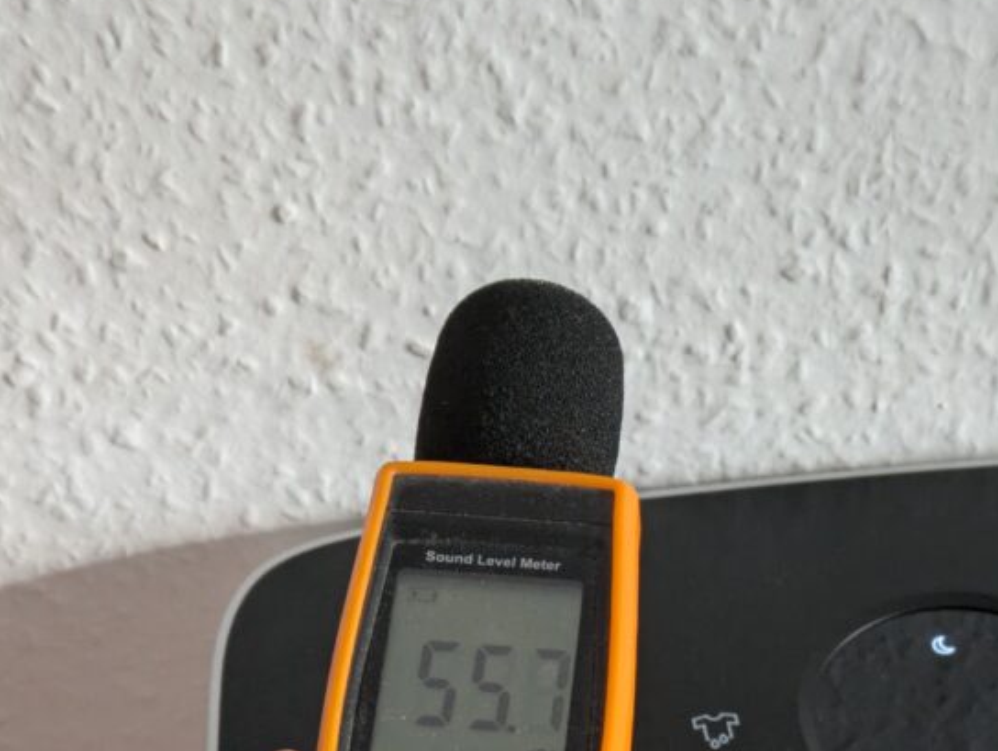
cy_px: 561
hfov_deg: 20.3
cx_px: 699
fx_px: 2770
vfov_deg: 15.4
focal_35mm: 96
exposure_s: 1/25
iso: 424
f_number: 1.89
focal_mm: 5.43
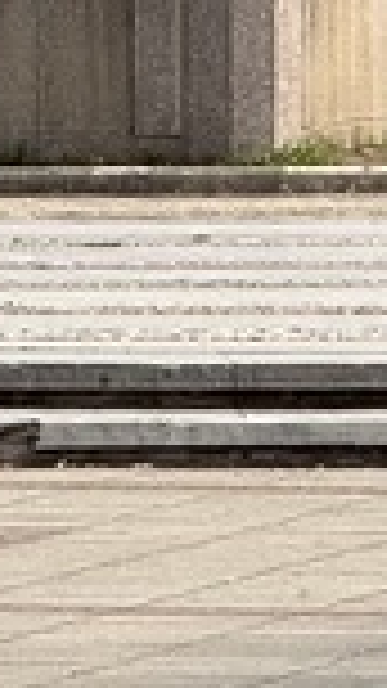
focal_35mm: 876
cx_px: -1364
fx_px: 15990
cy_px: -292
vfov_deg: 2.5
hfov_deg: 1.4
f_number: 2.8
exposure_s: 1/1080
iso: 64
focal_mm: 15.66
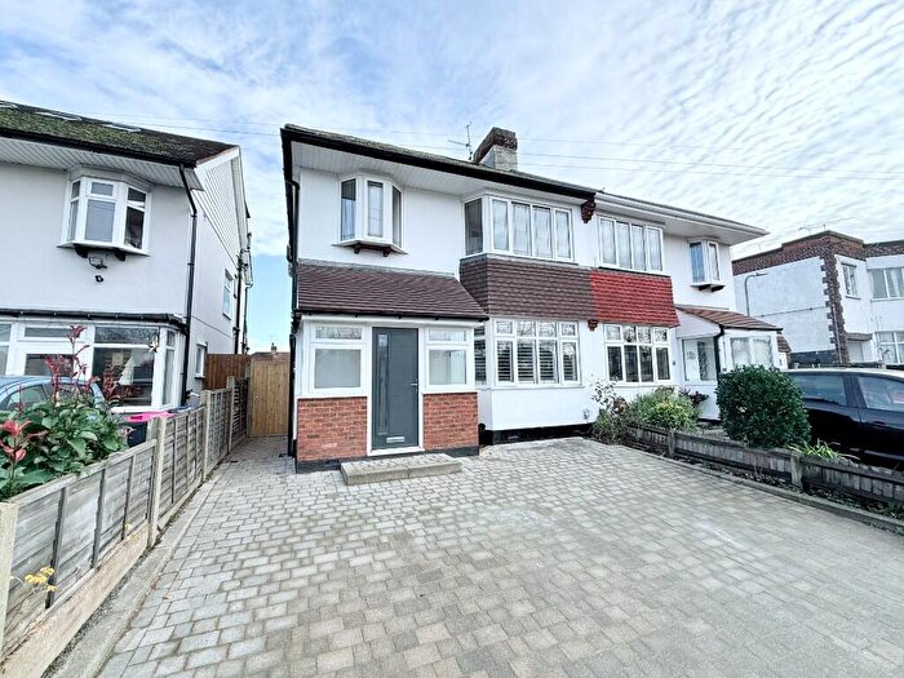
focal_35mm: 14
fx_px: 366
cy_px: 339
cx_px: 452
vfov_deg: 85.7
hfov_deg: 102.1
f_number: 2.2
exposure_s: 1/498
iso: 50
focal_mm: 2.22
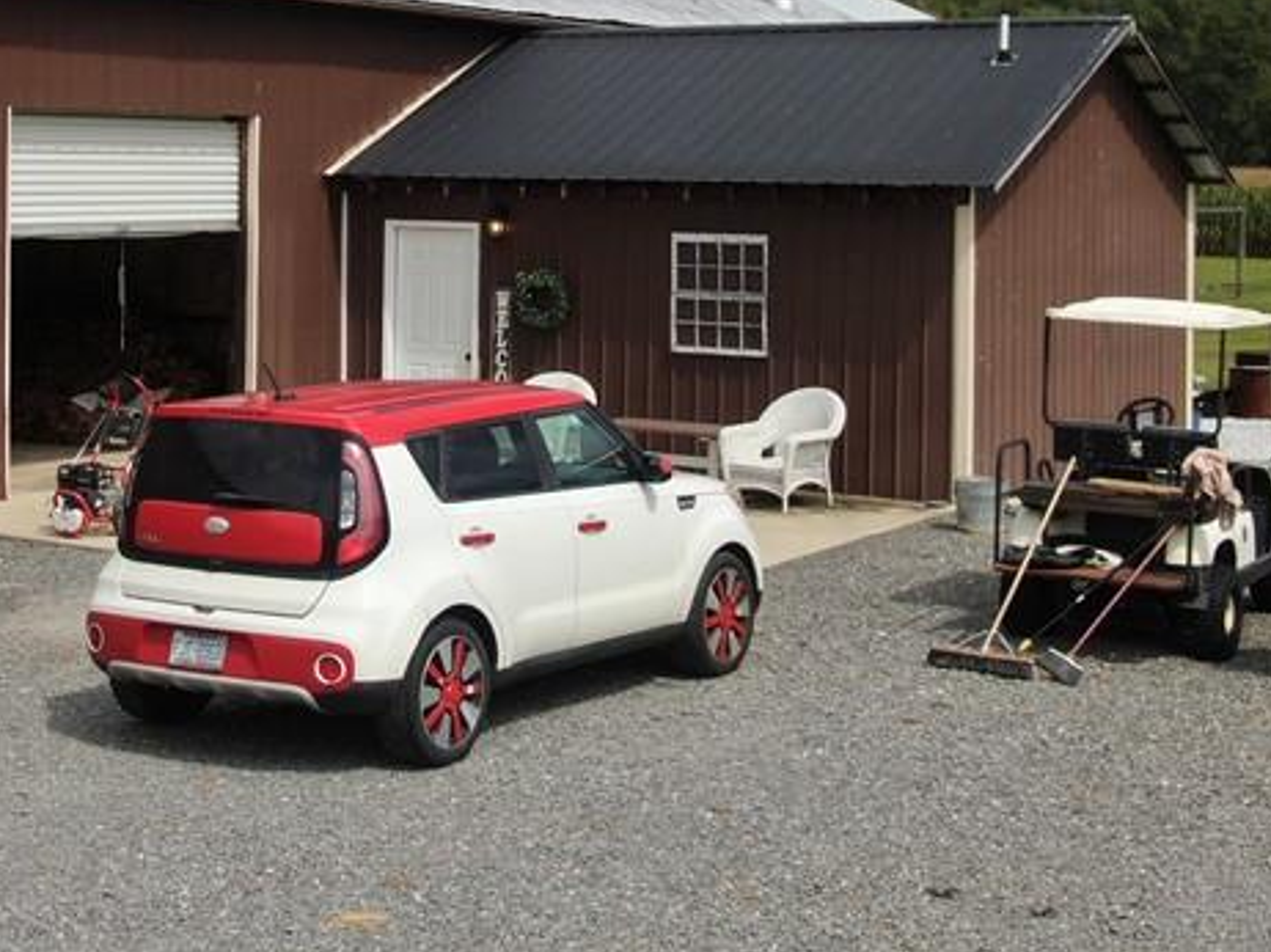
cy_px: 143
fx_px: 2606
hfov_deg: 27.3
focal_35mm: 71
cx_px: 495
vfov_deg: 20.4
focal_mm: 5.45
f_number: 3.1
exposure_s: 1/2000
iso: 110
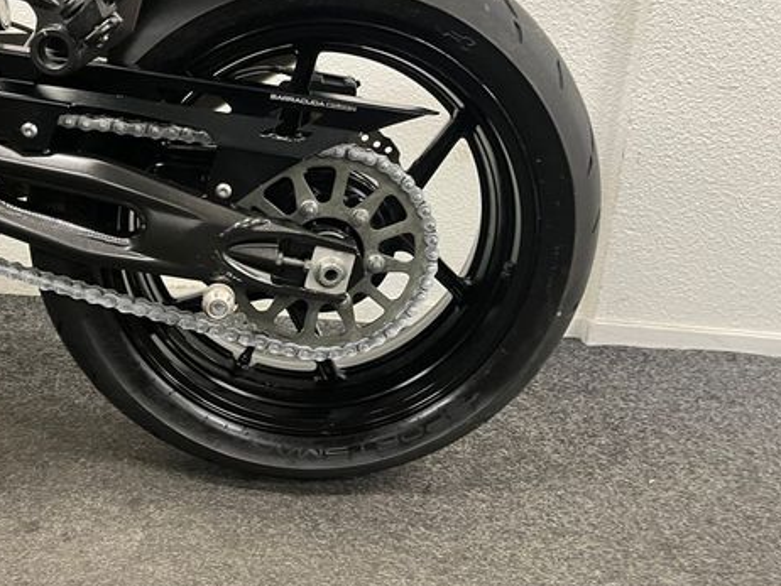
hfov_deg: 50.9
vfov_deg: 39.3
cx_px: 303
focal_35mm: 36
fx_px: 813
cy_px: 206
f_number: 1.6
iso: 200
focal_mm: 5.1
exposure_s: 1/50
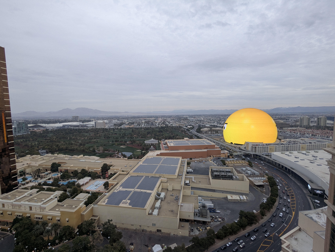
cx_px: 168
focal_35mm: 16
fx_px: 155
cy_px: 126
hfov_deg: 94.4
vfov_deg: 78.2
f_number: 2.2
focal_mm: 2.35
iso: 100
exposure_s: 1/23.8
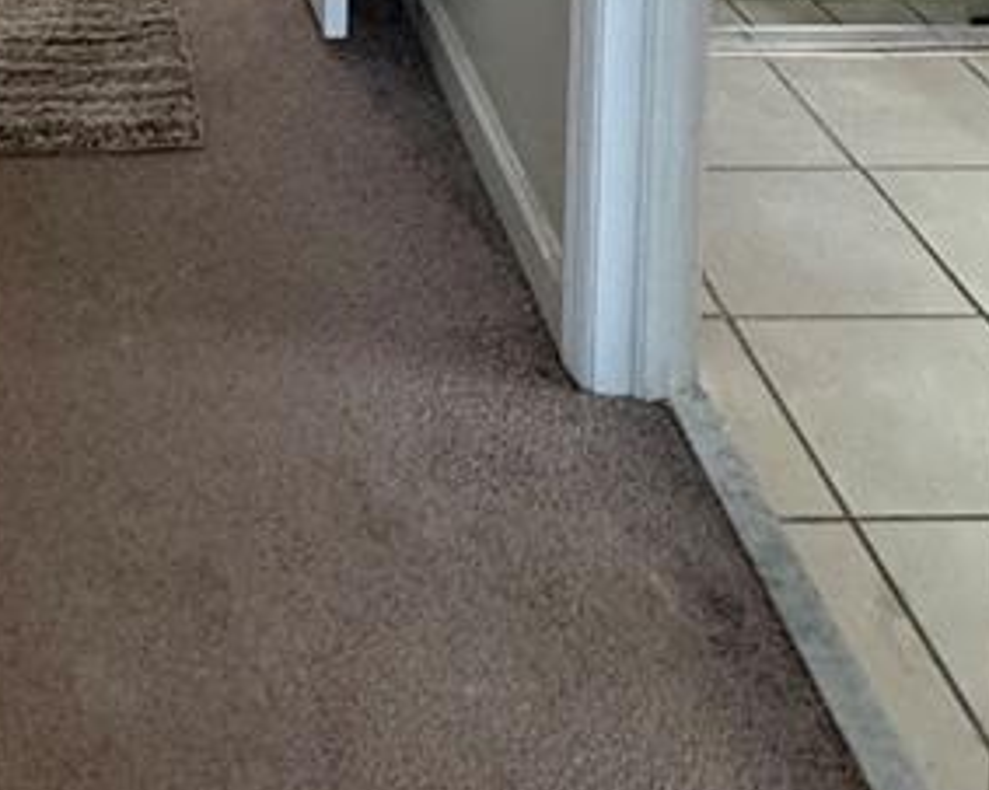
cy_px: -636
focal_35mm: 58
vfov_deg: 19.5
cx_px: 66
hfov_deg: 30.8
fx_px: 1697
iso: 250
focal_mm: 2.22
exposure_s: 1/60
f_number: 2.2
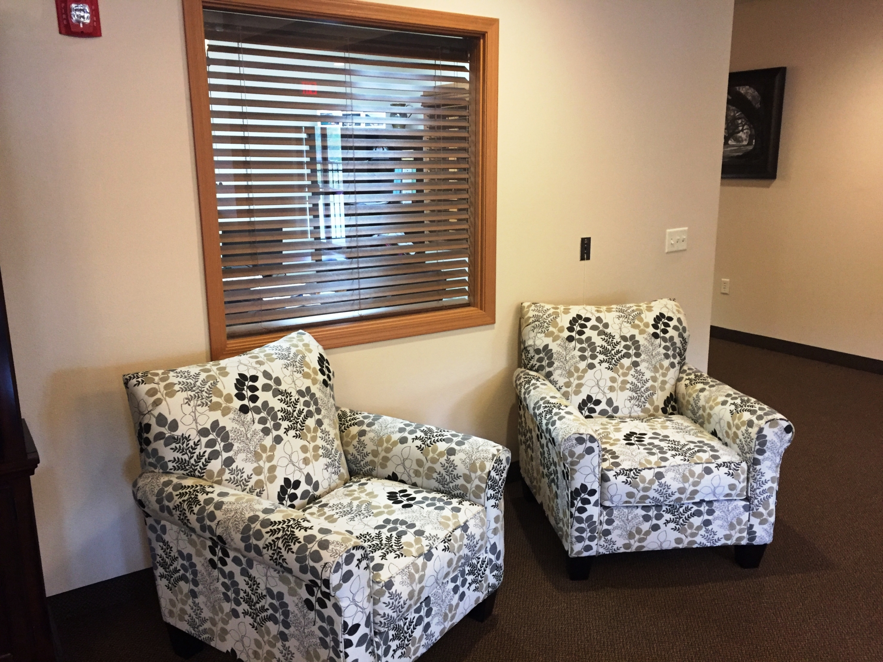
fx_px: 740
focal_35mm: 29
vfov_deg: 48.2
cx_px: 442
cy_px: 331
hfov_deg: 61.7
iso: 160
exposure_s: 1/30
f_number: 2.2
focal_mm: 4.15
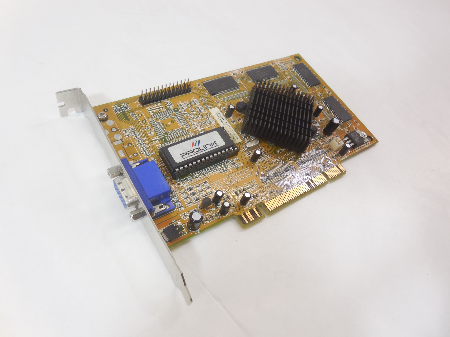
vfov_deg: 53.1
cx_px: 225
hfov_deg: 67.3
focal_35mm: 26
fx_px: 338
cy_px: 168
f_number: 3.5
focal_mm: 4.6
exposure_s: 1/30
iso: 125
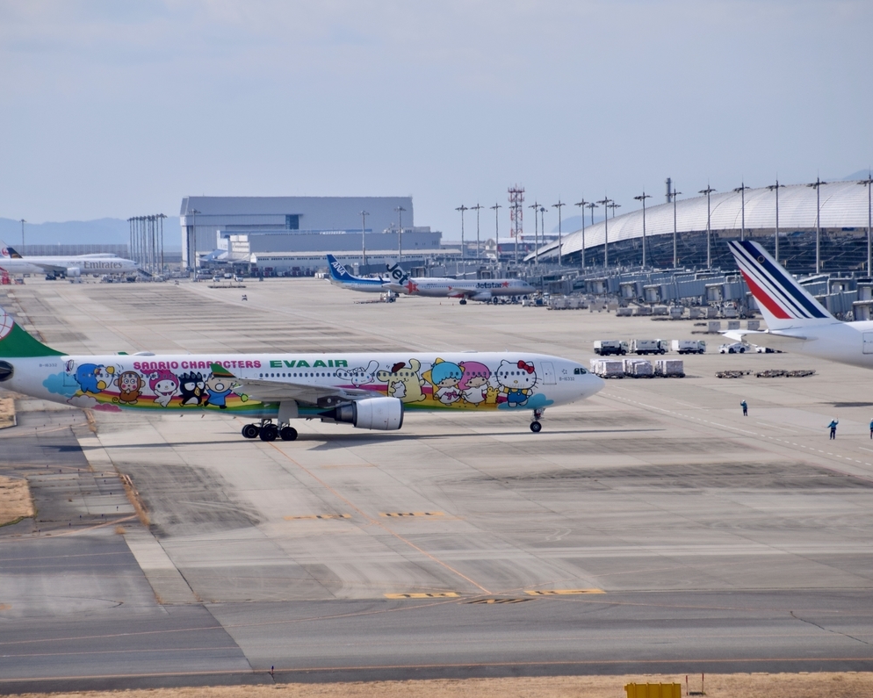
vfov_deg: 6.1
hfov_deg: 7.6
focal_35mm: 255
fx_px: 6588
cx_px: 403
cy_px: 348
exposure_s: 1/2500
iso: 400
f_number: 6
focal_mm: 150
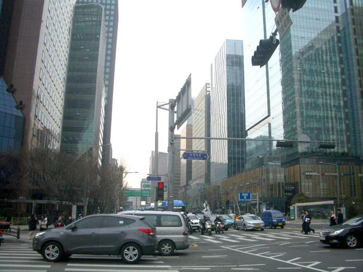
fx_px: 367
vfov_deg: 40.7
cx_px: 182
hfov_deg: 52.6
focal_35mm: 35
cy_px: 136
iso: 50
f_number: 4.3
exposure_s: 1/500
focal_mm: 5.8
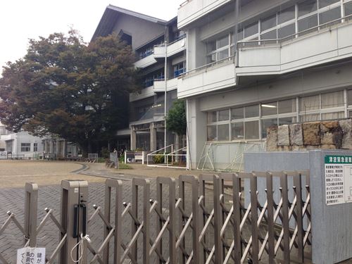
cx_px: 176
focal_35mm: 33
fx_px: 336
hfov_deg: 55.4
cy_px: 132
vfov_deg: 42.9
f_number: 2.4
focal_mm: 4.12
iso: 64
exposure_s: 1/120
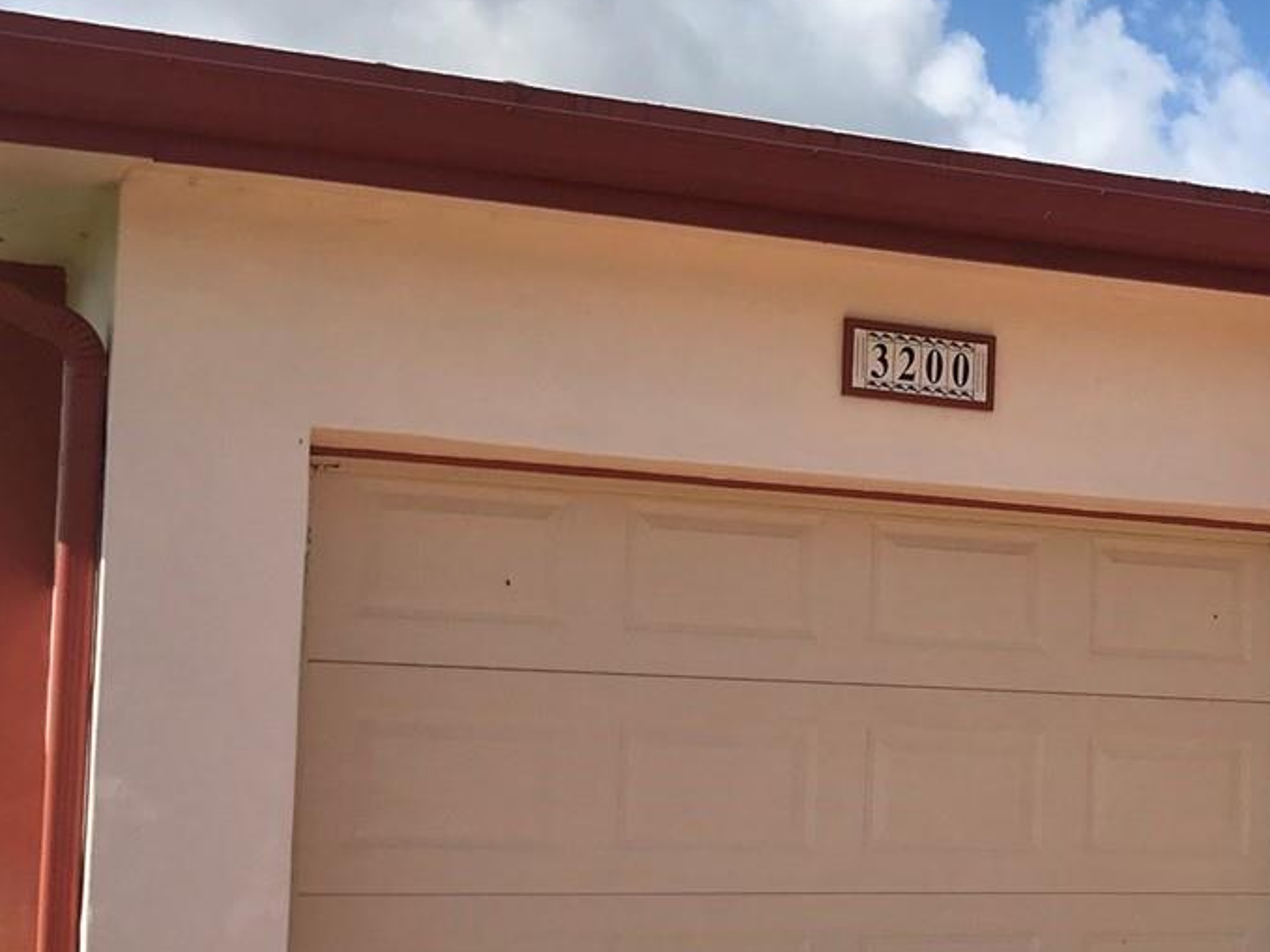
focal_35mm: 66
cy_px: 645
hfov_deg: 28.4
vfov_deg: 22.1
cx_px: 1102
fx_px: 2421
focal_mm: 3.99
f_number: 1.8
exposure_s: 1/2817
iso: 20
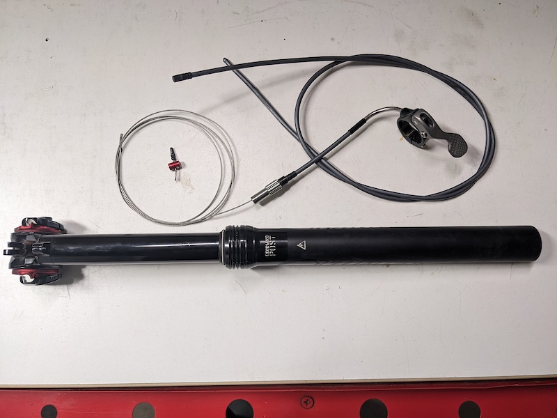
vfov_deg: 51.4
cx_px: 278
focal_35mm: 27
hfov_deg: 65.3
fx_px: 434
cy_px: 209
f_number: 1.73
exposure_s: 1/60
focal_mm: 4.38
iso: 83
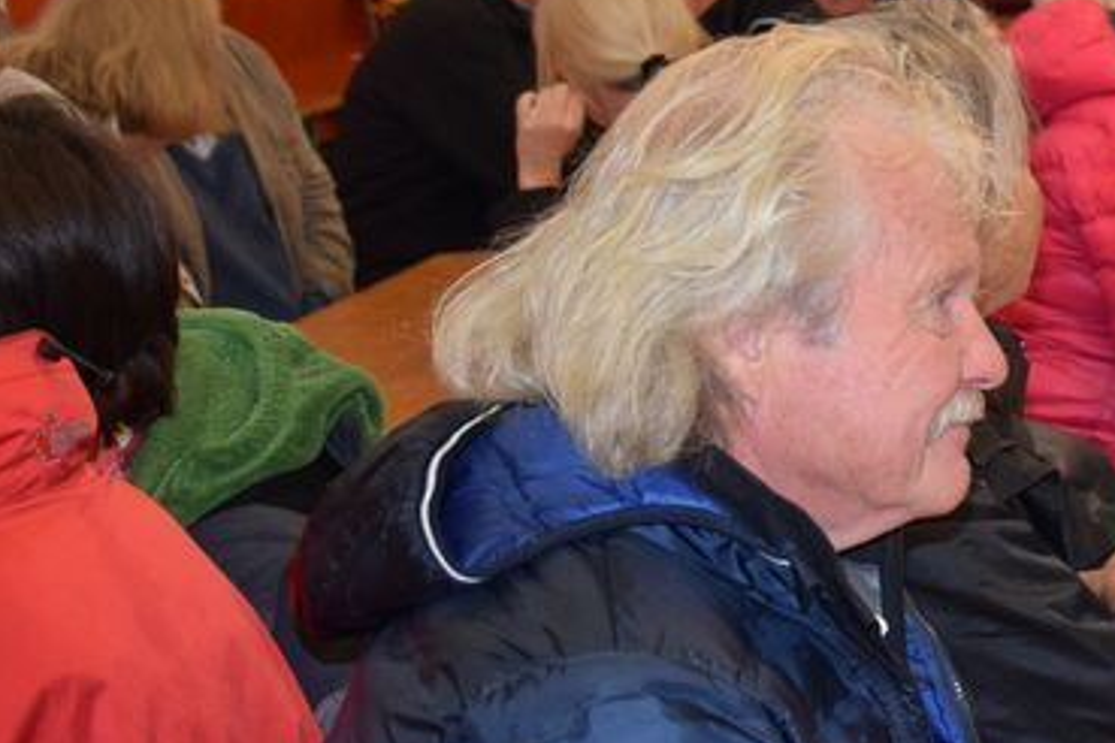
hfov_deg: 15.0
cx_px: 1450
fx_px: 4026
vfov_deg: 10.5
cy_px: 285
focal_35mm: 130
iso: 900
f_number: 4.2
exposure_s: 1/60
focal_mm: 32
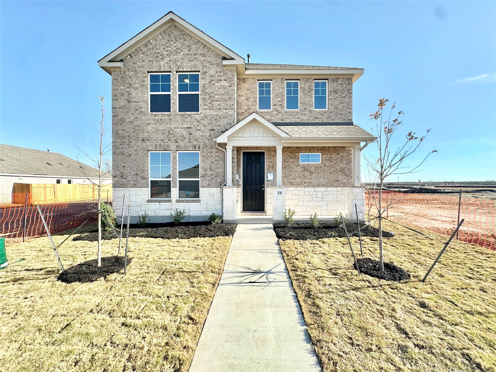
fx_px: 201
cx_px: 248
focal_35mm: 14
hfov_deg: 102.1
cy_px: 186
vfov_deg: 85.7
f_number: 2.2
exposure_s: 1/888
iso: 40
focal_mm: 2.22
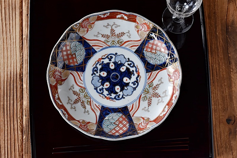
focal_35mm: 82
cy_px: 79
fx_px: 543
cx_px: 118
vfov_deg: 16.5
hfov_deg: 24.6
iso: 800
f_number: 5.6
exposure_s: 1/13
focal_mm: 55
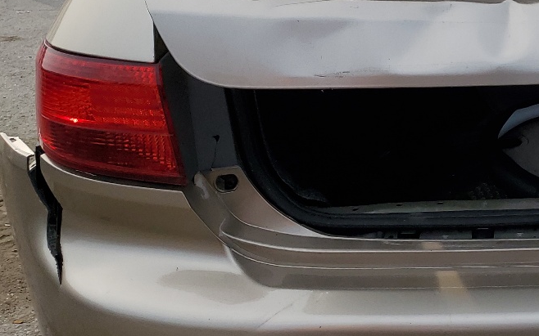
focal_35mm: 67
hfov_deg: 27.8
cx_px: 600
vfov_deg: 19.2
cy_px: 62
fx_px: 984
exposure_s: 1/3333
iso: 50
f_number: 1.5
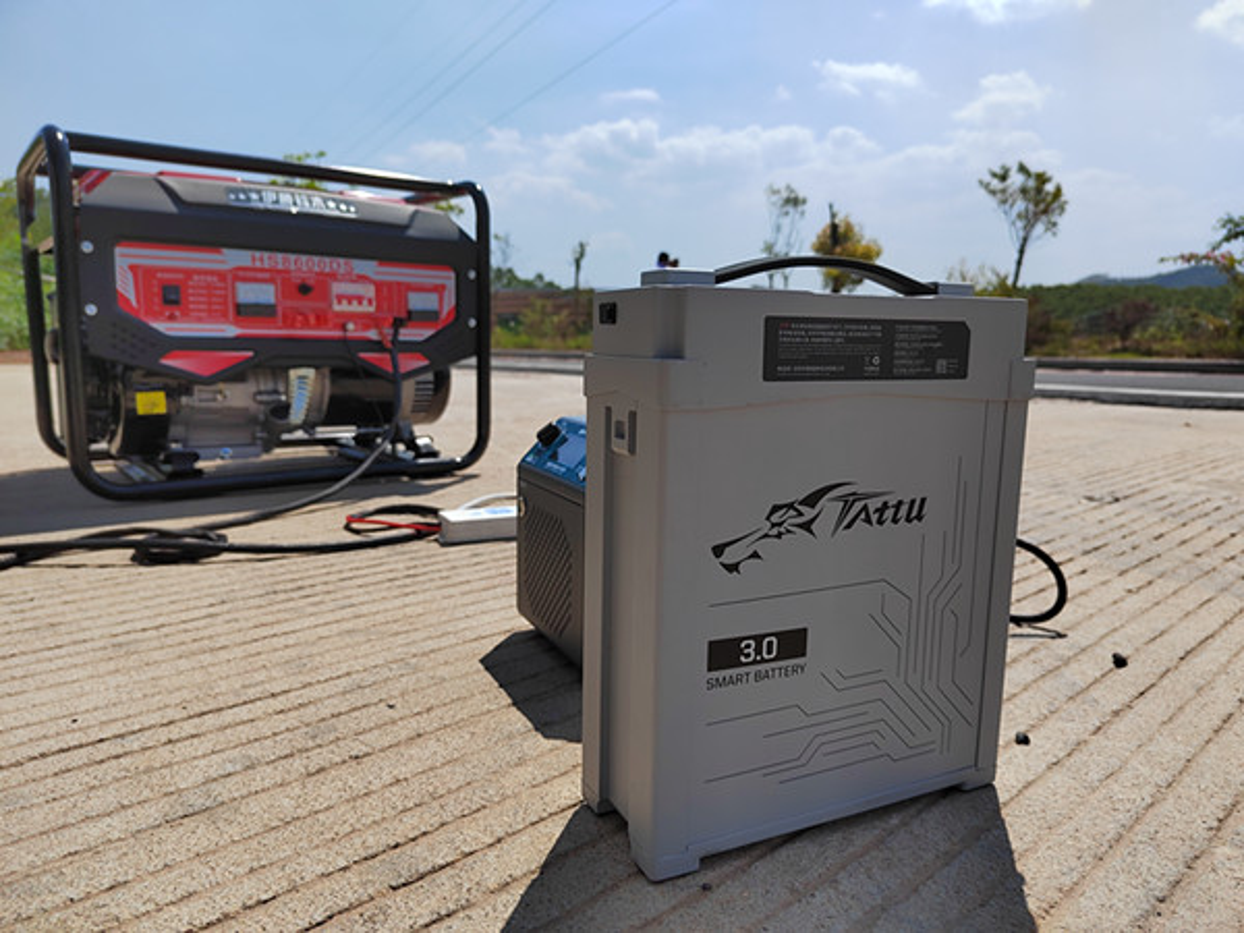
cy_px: 466
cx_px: 622
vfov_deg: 58.9
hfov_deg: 73.9
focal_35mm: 23
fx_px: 827
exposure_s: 1/2889
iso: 230
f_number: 1.9
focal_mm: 5.52
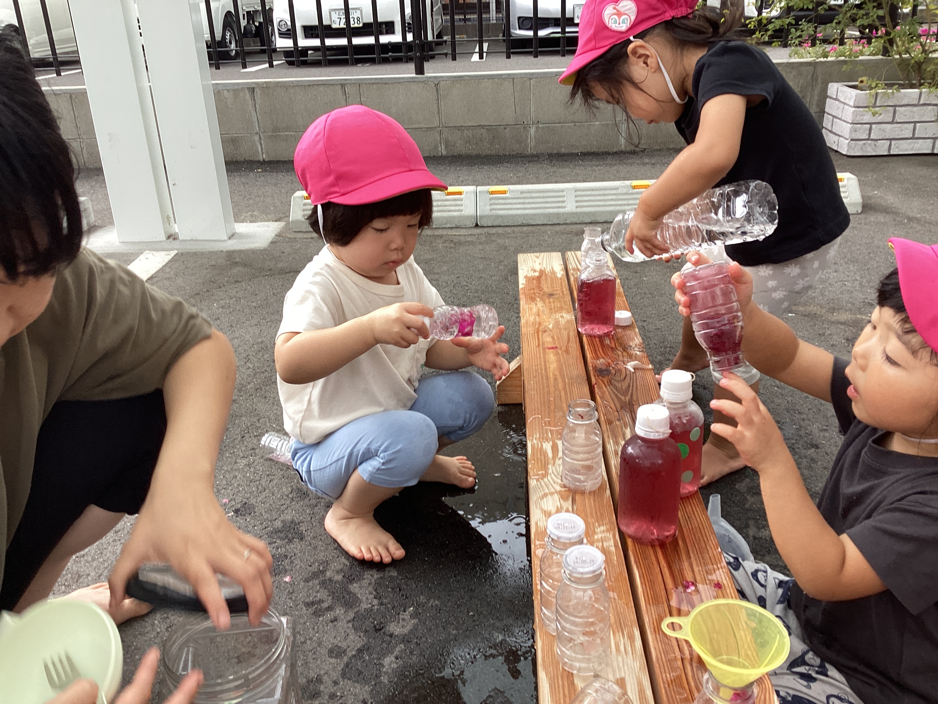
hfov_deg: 58.4
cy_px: 352
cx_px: 469
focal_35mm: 31
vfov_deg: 45.4
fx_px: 840
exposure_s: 1/60
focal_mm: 3.3
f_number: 2.4
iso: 50
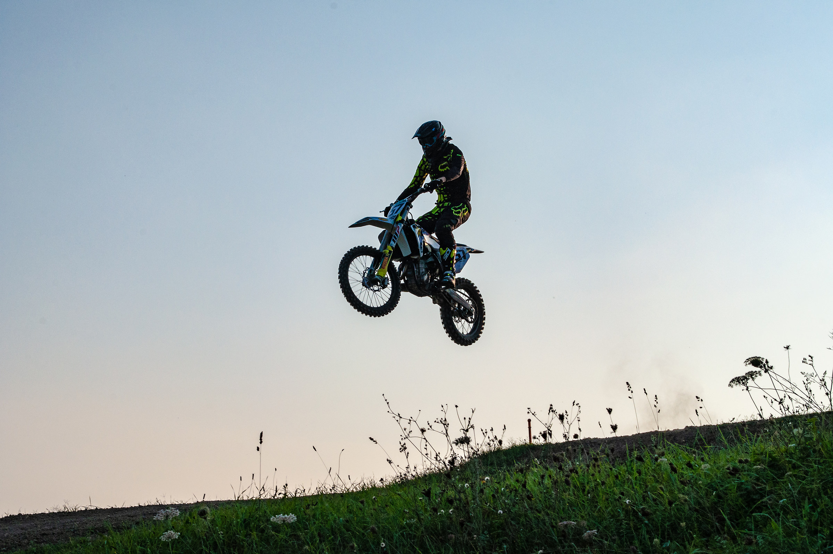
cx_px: 416
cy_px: 277
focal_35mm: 82
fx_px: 1907
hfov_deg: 24.6
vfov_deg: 16.5
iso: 400
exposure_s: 1/750
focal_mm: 55
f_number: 16
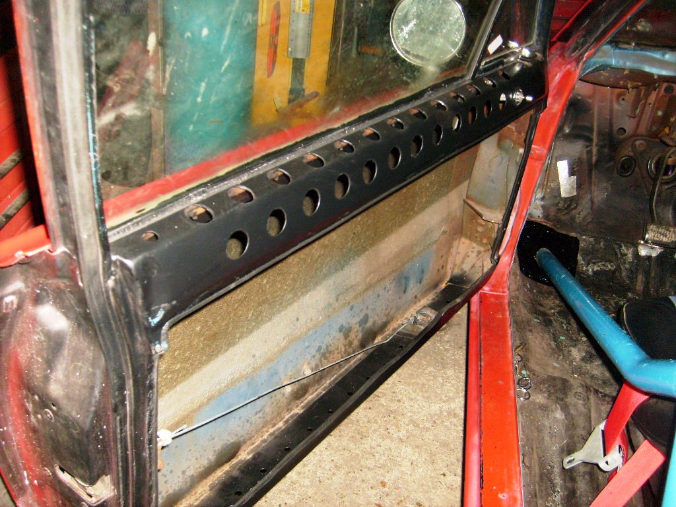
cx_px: 338
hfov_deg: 52.6
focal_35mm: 35
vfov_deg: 40.7
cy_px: 254
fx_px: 683
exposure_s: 1/45
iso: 120
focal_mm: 5.8
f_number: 2.8
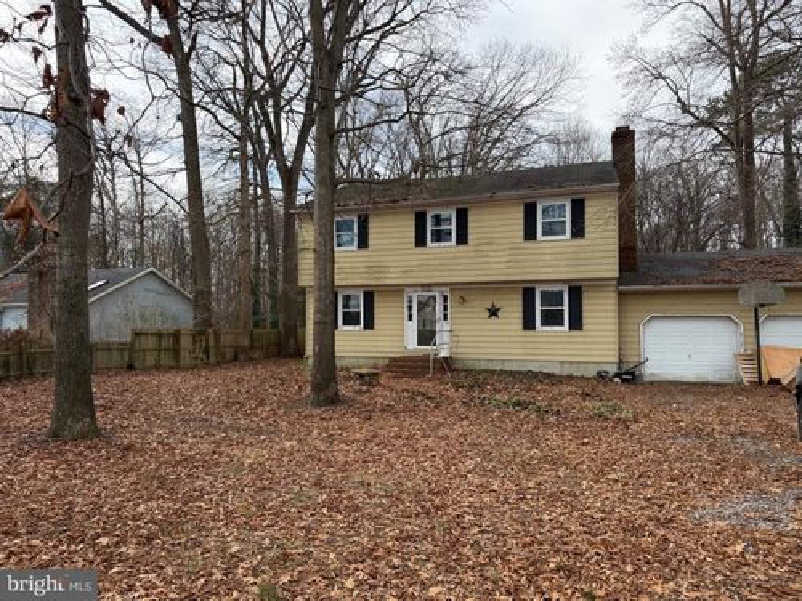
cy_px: 300
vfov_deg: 56.8
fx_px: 556
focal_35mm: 24
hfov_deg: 71.6
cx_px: 401
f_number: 1.78
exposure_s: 1/2232
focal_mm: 6.76
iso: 100
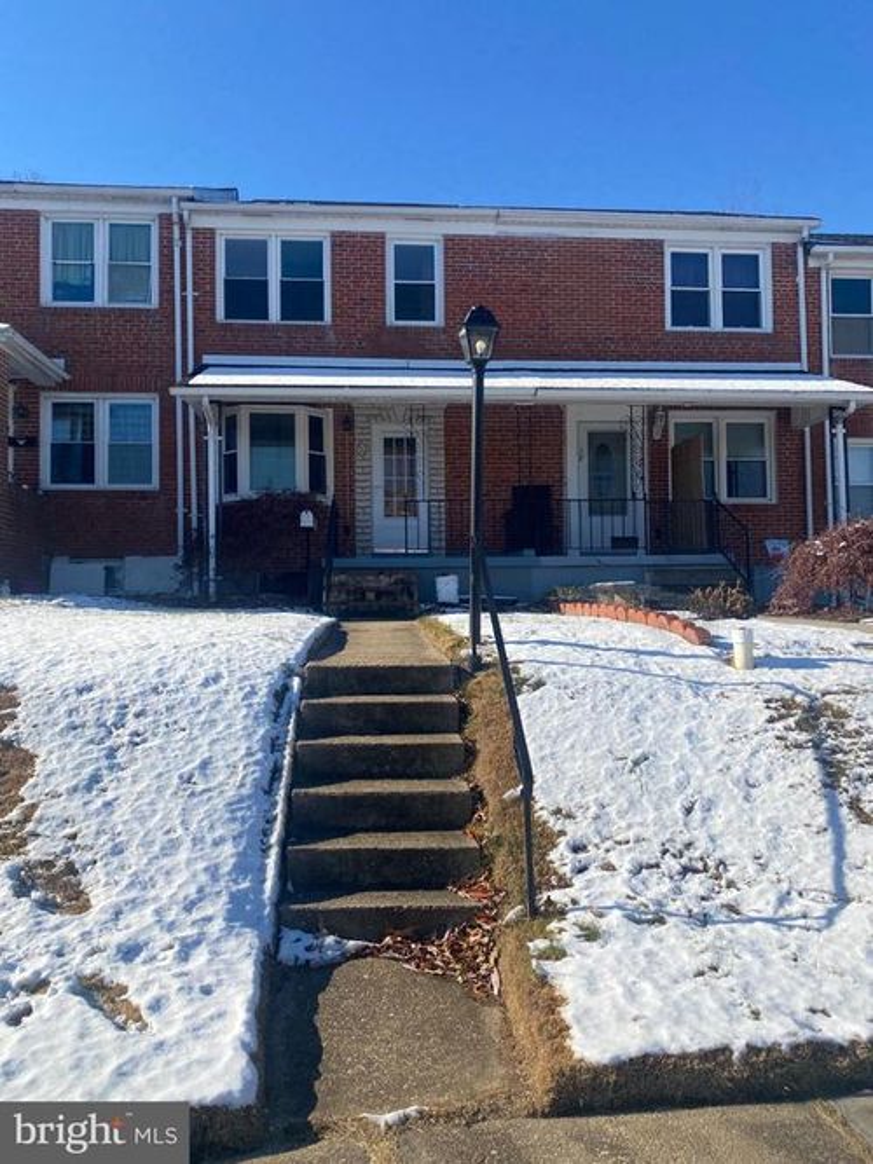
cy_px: 582
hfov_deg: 53.0
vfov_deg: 67.3
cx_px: 436
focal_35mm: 26
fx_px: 875
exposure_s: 1/3610
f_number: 1.8
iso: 32
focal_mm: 4.25
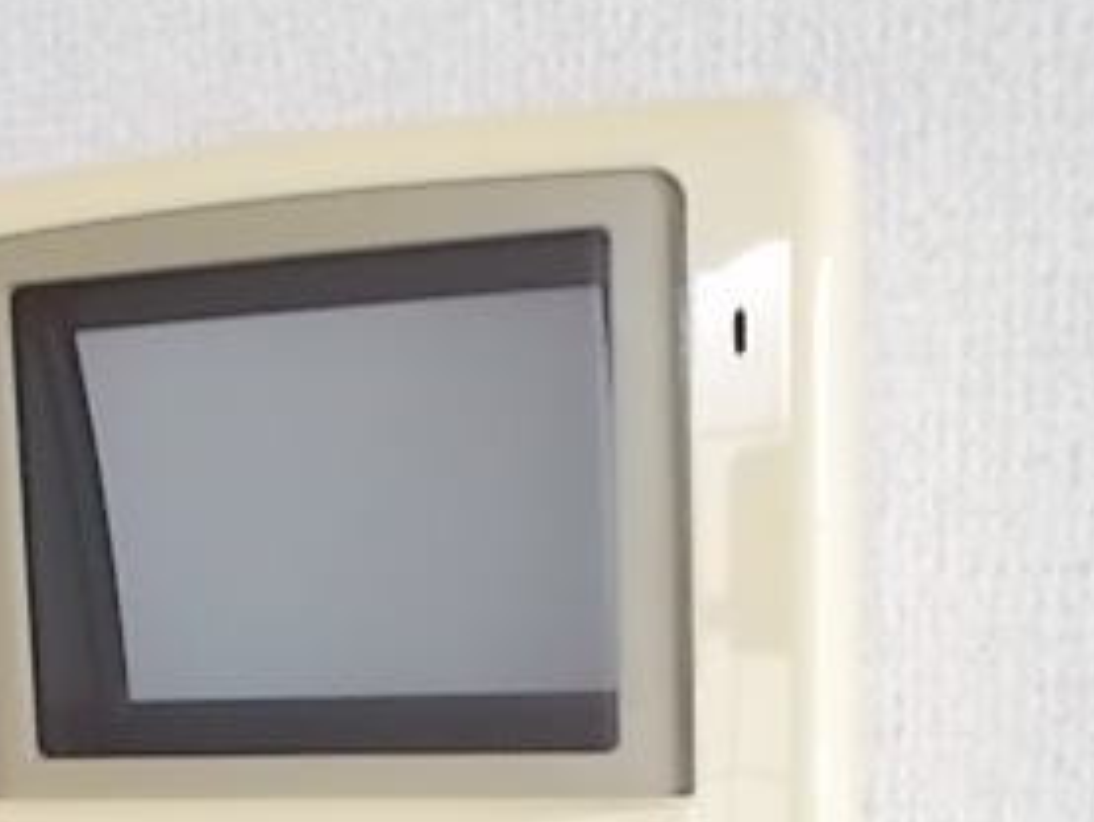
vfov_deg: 23.2
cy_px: 858
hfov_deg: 31.8
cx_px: 332
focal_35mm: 60
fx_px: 1897
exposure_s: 1/25
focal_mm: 4.6
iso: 200
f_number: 3.2
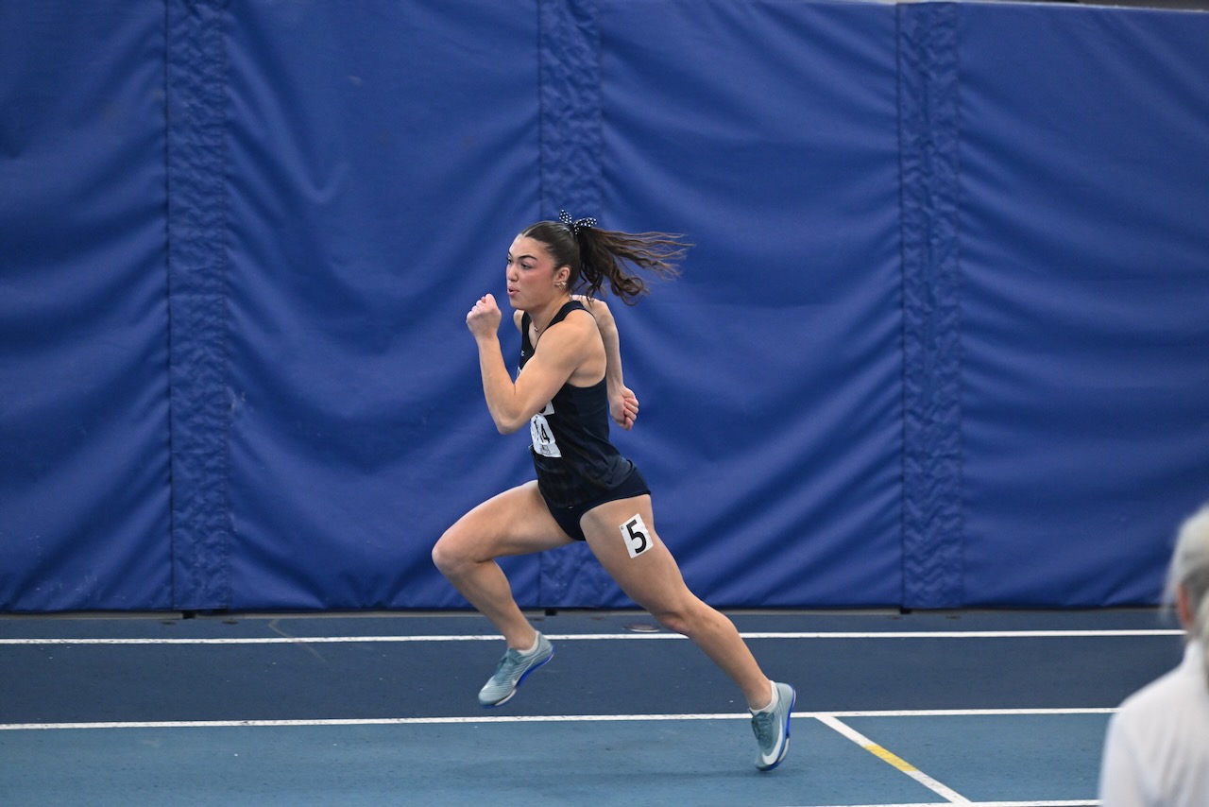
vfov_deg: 9.8
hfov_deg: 14.7
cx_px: 604
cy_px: 404
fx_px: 4702
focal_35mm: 140
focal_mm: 140
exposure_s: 1/1000
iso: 5000
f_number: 2.8
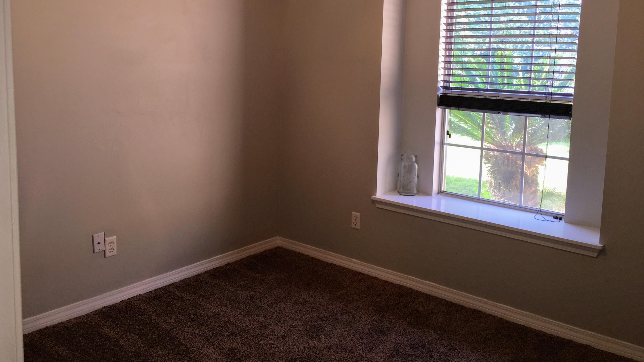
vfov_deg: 36.4
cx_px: 320
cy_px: 128
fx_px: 546
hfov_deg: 61.0
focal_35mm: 32
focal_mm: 4.15
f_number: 2.2
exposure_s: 1/32
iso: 32
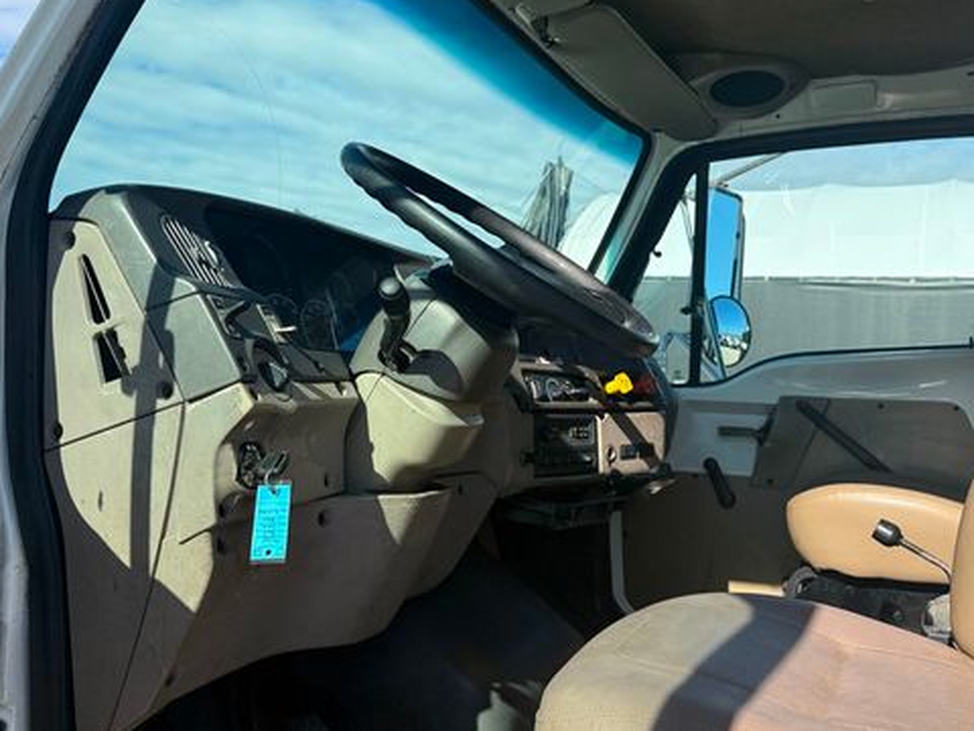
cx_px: 503
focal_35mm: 32
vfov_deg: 44.1
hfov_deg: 56.8
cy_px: 317
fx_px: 900
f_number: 1.78
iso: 100
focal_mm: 6.76
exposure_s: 1/3759
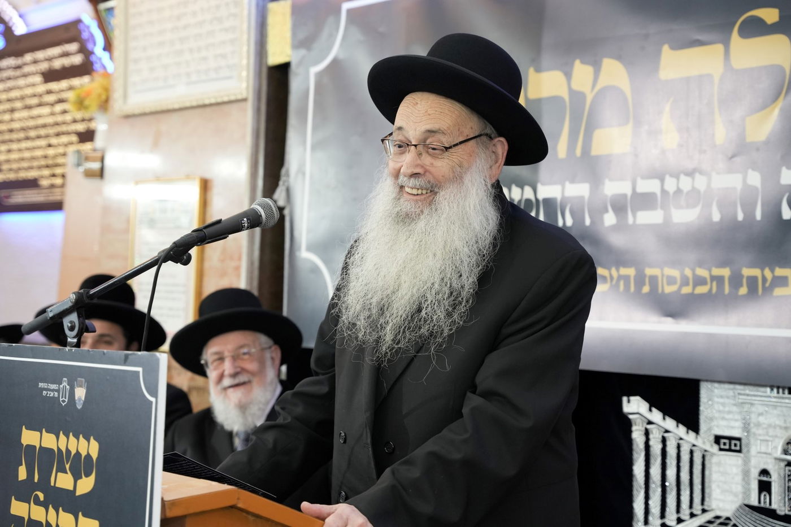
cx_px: 396
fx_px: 1344
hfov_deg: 32.8
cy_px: 264
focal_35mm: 61
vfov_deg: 22.2
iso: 2500
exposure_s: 1/200
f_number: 4
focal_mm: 61.2
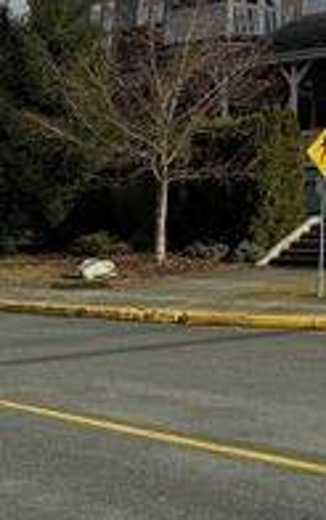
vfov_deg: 22.8
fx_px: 1176
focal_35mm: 83
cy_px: -111
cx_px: 509
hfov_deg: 14.6
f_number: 1.78
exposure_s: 1/4310
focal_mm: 6.76
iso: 80
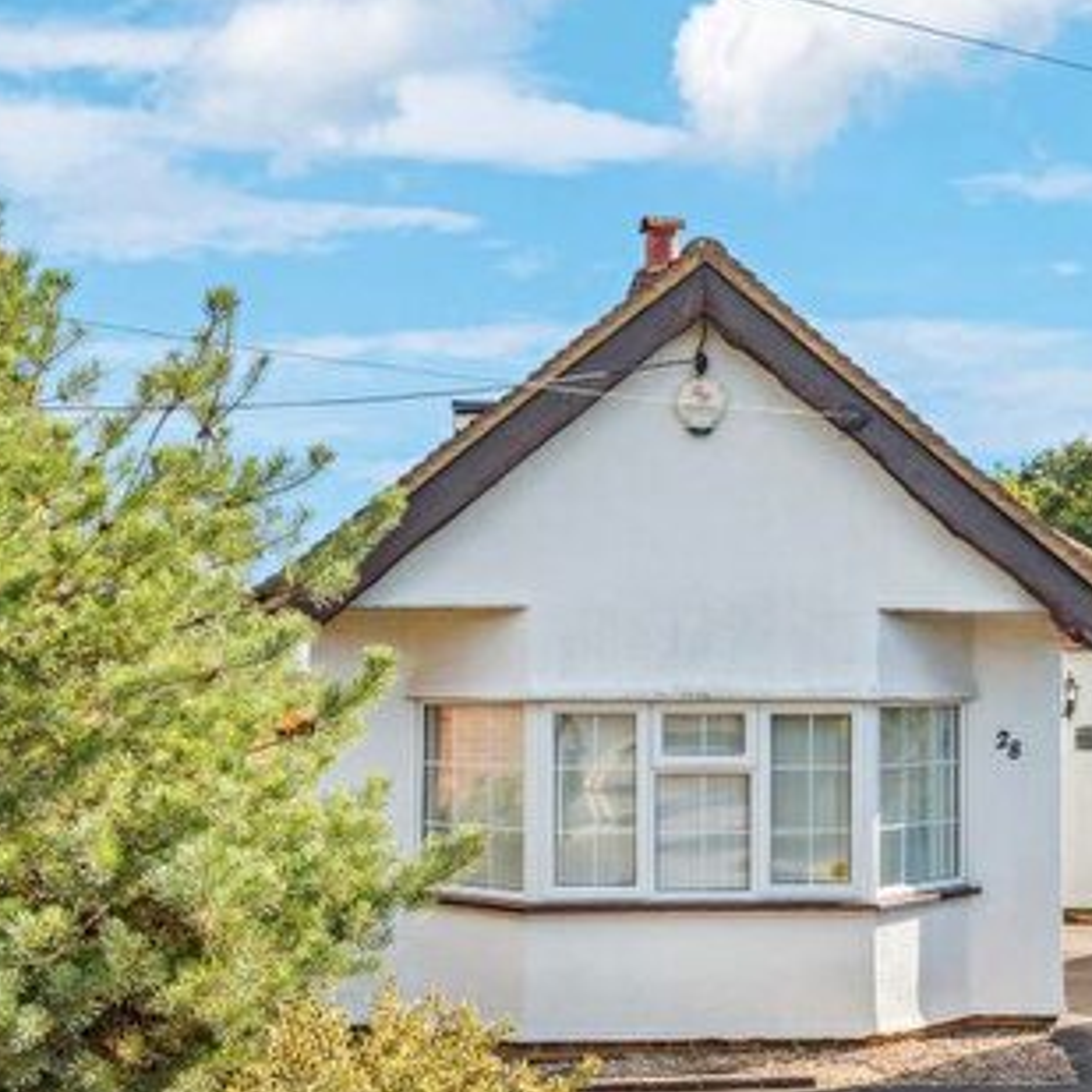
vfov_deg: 33.6
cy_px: 755
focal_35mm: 50
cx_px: 728
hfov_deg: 33.7
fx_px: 1785
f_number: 5.6
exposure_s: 1/640
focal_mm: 26
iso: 320
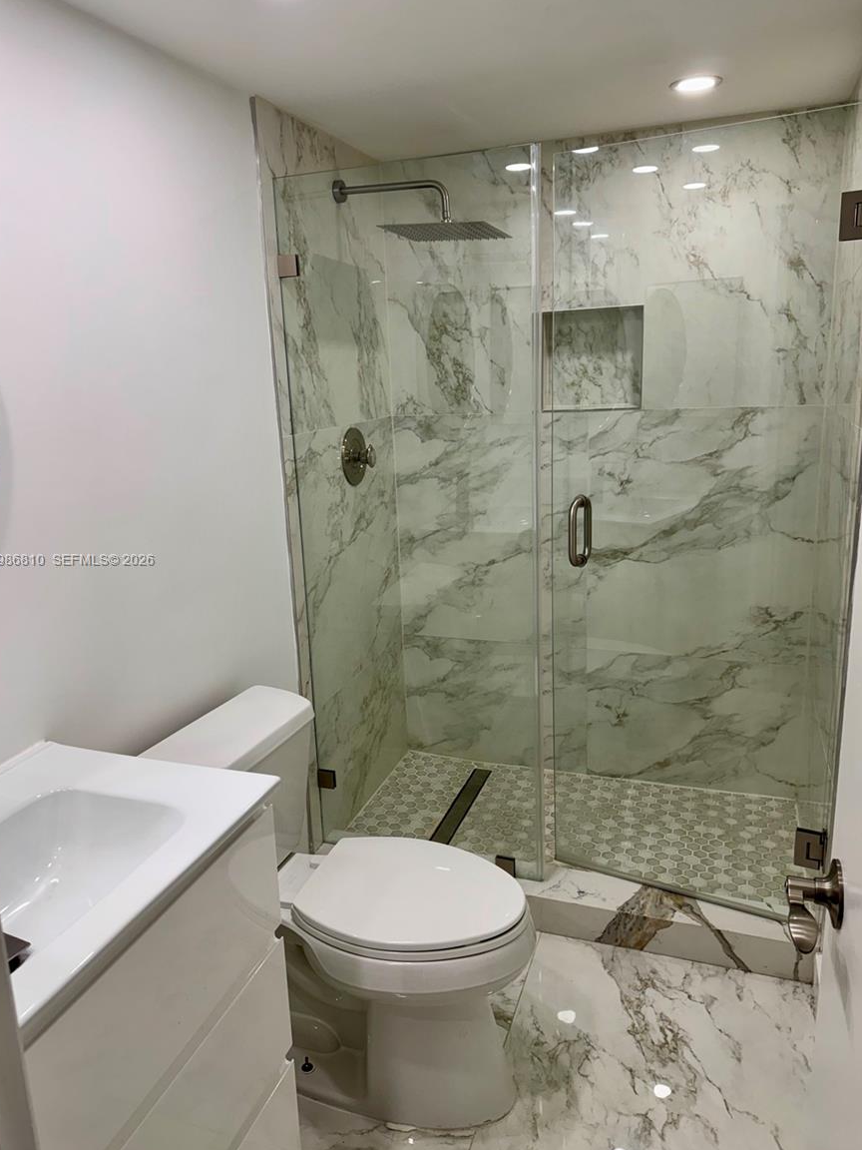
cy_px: 561
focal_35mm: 25
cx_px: 418
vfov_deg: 69.4
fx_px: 830
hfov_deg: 54.9
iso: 64
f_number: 1.78
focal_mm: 6.76
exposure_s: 1/120
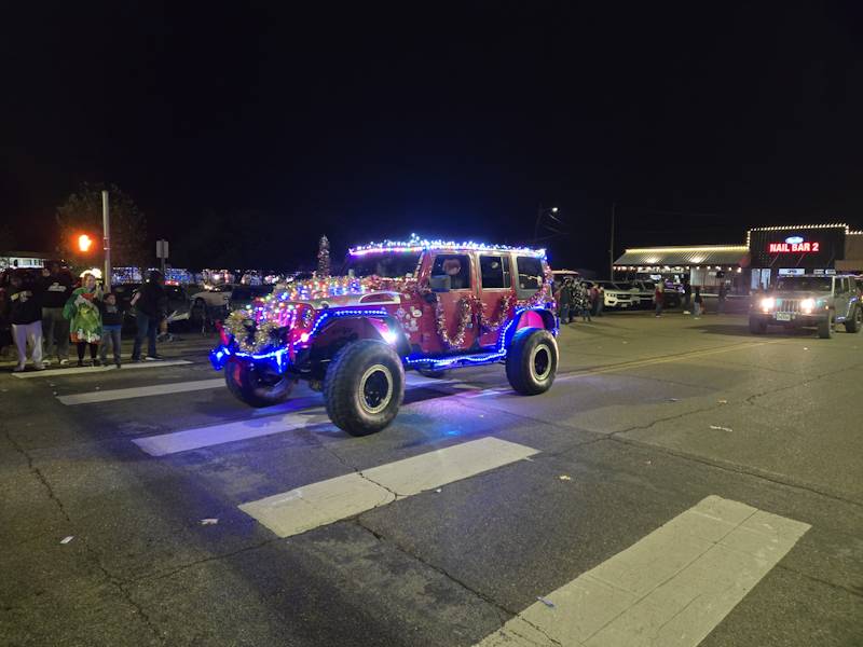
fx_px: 573
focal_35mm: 23
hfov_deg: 73.9
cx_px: 432
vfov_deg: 58.9
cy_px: 324
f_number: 1.8
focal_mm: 5.4
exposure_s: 1/60
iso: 1600
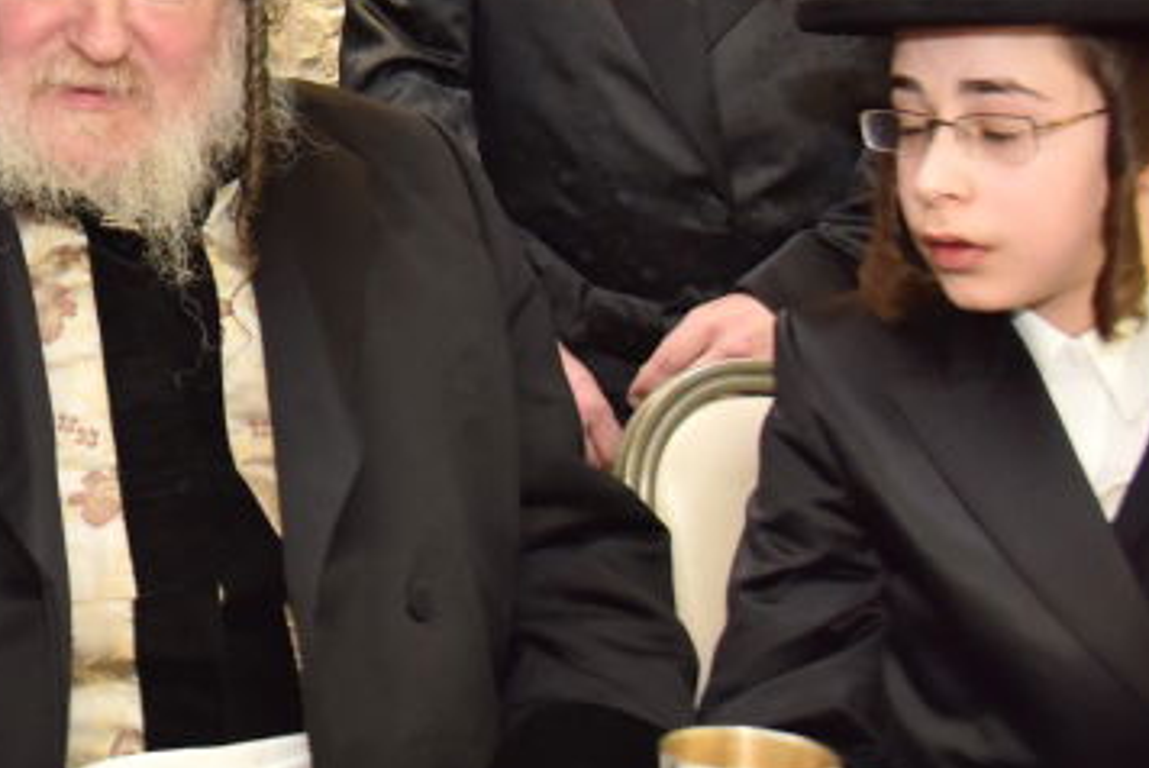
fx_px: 2204
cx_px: -203
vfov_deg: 19.4
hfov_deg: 26.3
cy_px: 76
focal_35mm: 69
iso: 1600
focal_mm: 24
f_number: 4
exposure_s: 1/125
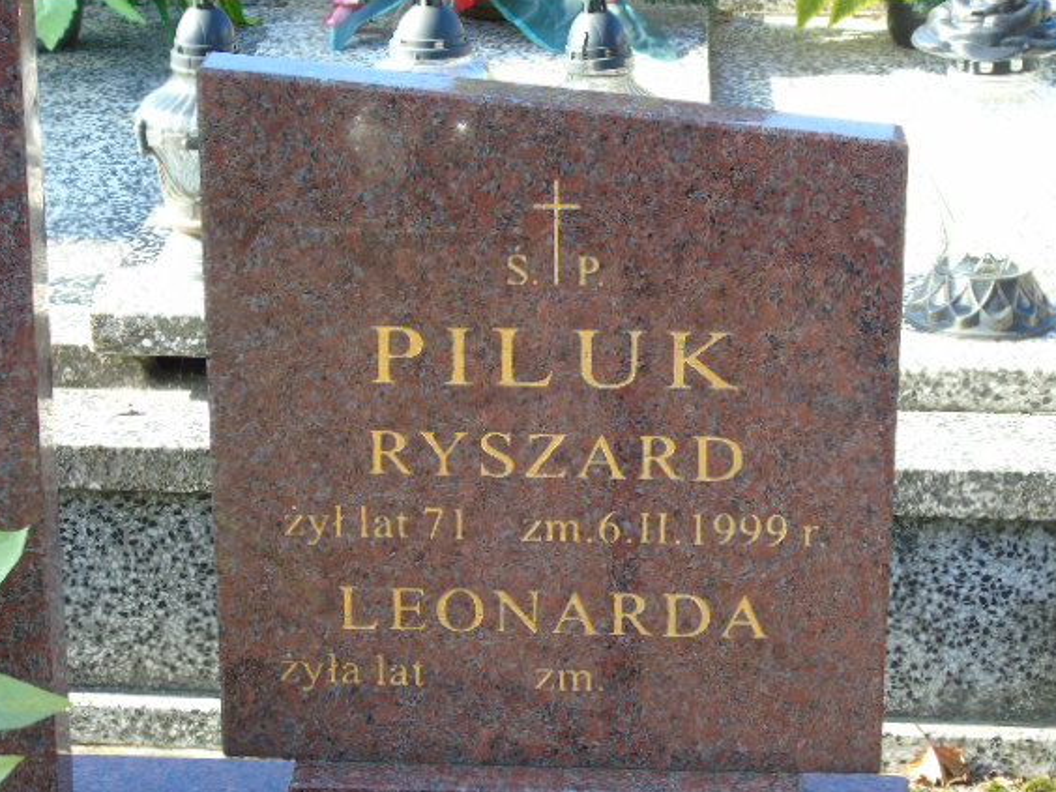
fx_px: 2837
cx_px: 487
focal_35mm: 93
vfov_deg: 15.9
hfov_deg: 21.1
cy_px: 433
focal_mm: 15
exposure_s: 1/60
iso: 80
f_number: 4.1
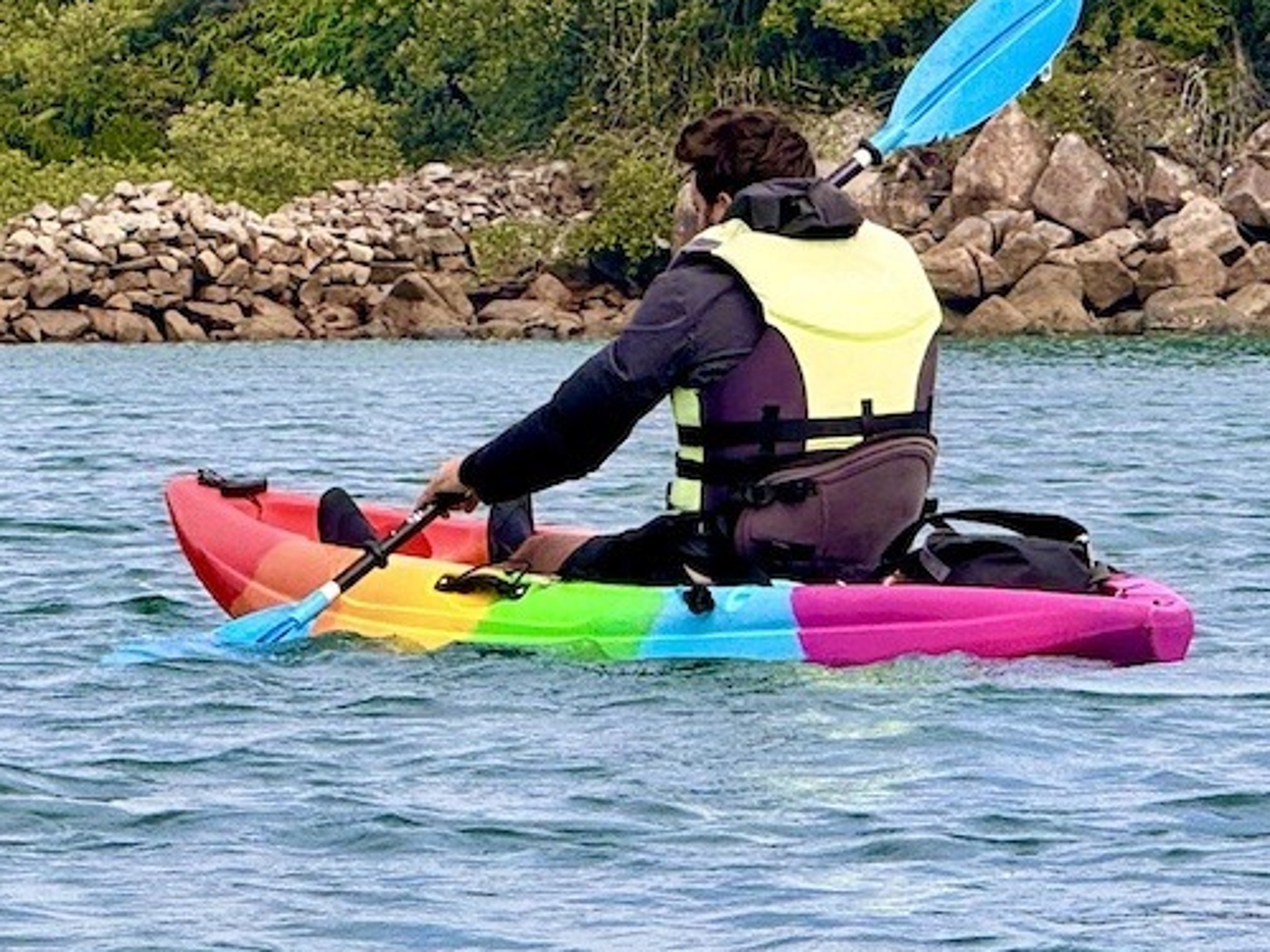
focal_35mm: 246
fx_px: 9025
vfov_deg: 6.0
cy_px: 8
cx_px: 140
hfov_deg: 8.0
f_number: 2.8
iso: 50
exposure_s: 1/1048
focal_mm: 15.66
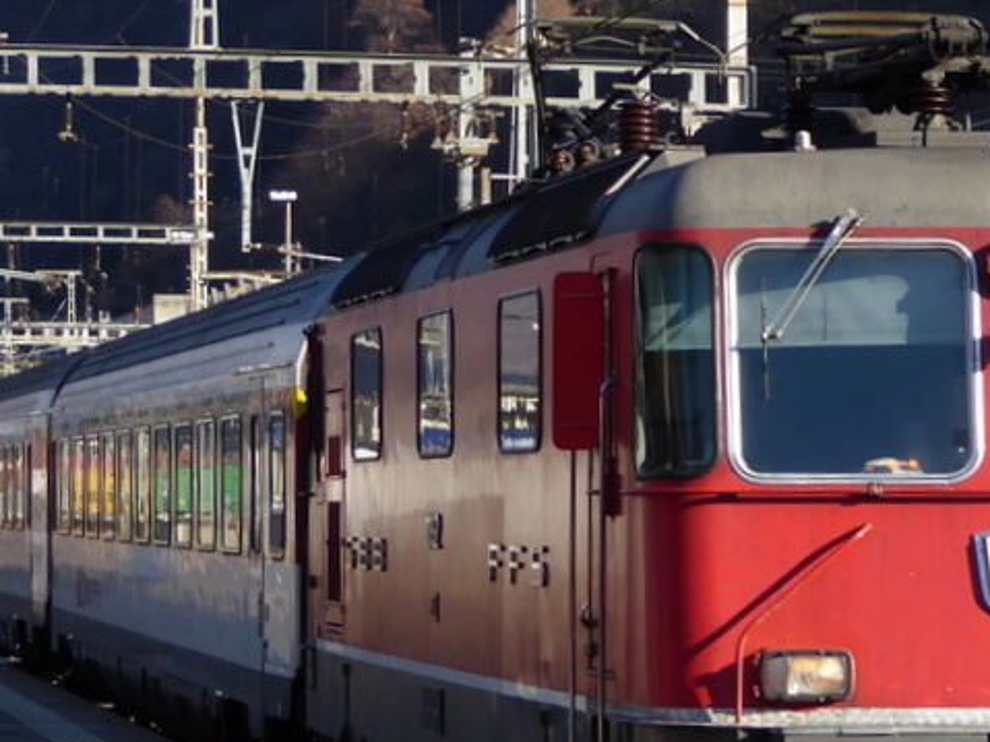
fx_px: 6090
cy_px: 544
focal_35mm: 213
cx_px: 843
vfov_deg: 7.0
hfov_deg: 9.3
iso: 80
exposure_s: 1/200
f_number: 4.7
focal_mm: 14.1
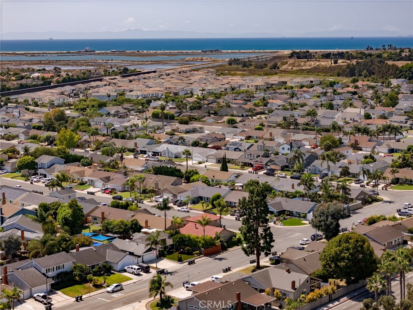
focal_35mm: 70
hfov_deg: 27.8
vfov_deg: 21.0
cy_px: 155
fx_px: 835
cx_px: 206
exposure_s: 1/1000
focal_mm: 19.35
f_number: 2.8
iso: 110
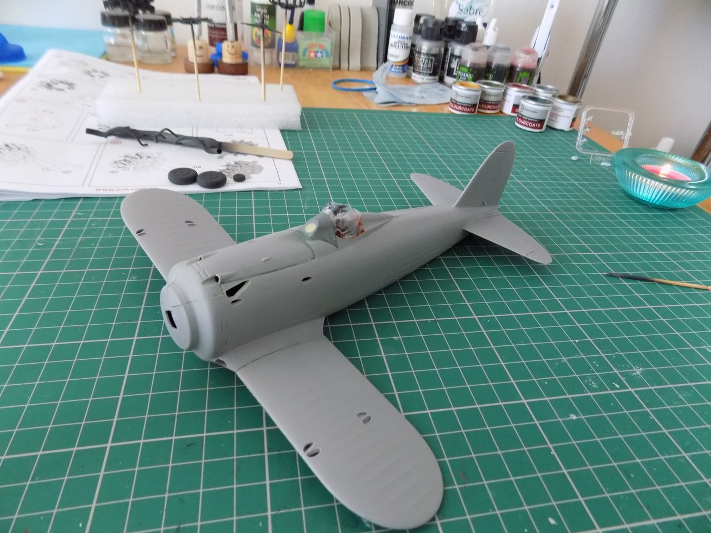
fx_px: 472
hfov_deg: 73.9
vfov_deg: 58.9
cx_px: 356
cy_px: 266
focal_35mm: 23
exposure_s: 1/30
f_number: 3.1
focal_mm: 4
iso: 400
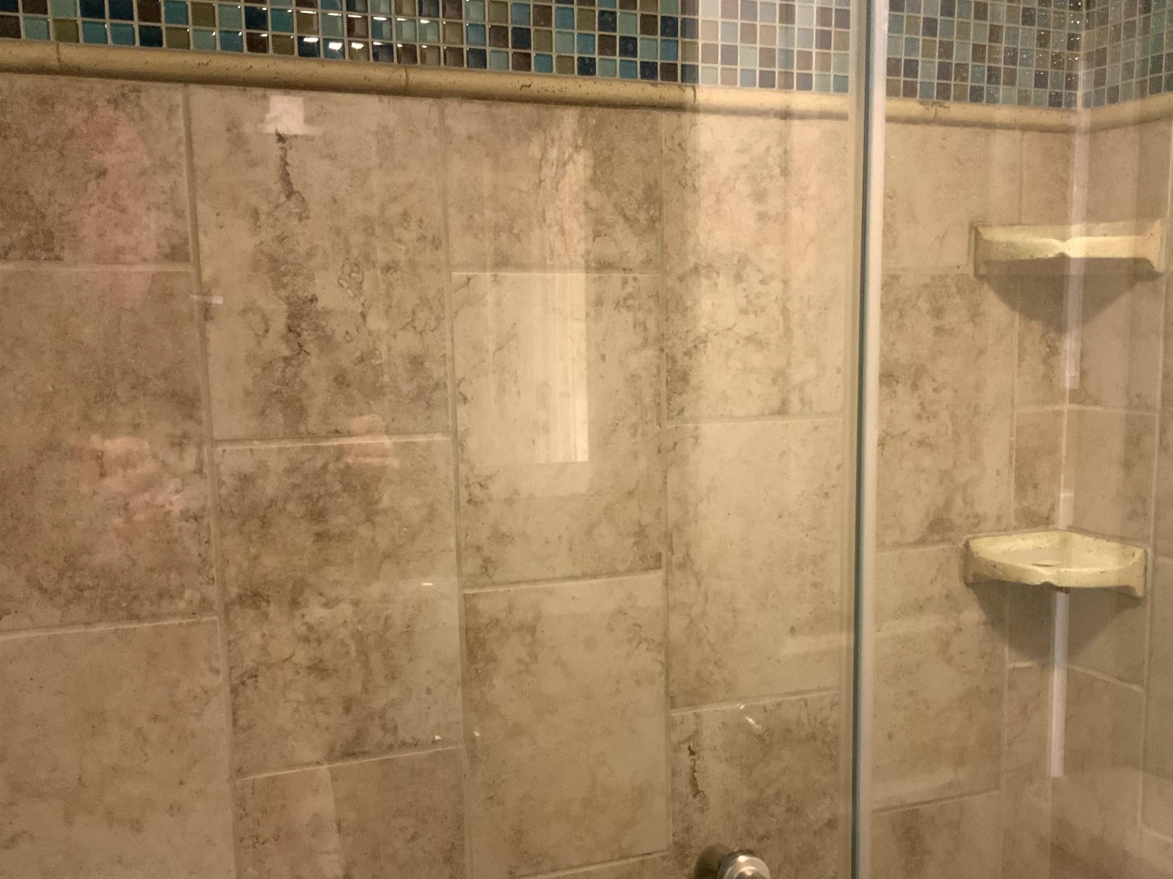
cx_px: 685
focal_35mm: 39
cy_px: 540
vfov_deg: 36.6
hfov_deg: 47.7
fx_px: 1321
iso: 320
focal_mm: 3
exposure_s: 1/30
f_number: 1.8
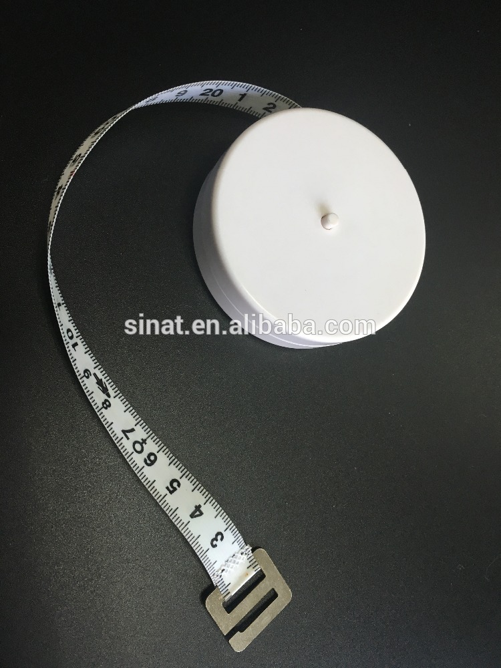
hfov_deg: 48.2
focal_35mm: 29
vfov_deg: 61.7
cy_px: 334
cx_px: 250
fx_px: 560
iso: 80
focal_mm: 4.15
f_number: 2.2
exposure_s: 1/33
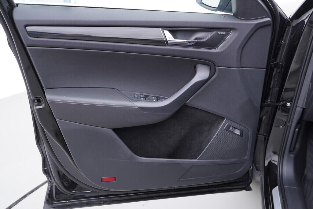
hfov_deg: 53.1
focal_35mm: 36
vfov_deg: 36.9
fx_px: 313
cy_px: 104
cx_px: 156
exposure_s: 1/40
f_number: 2.8
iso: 125
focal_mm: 24
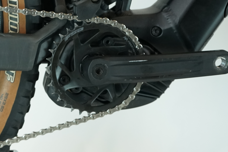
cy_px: 52
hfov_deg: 18.7
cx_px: -27
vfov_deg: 13.0
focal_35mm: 105
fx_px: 665
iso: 1600
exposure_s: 1/200
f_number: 5.6
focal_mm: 45
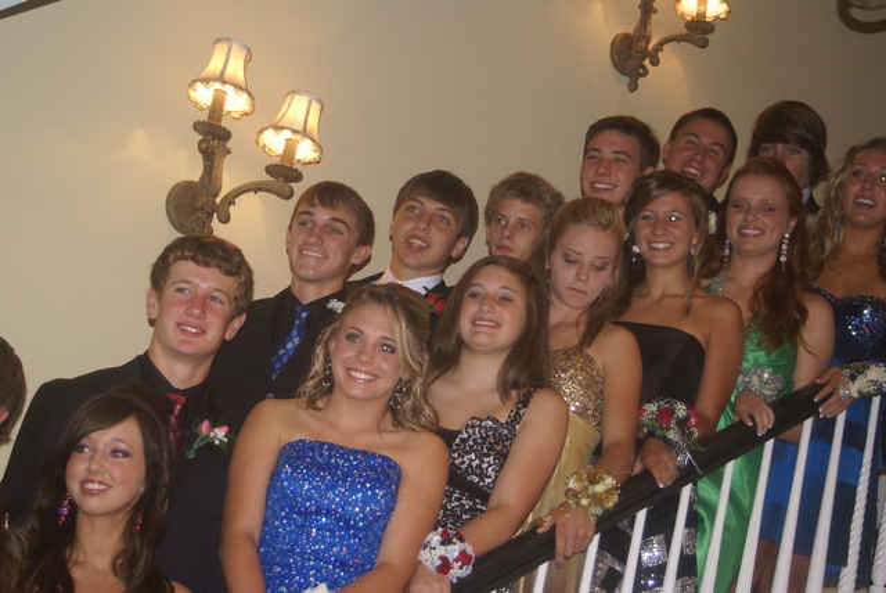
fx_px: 1847
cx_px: 443
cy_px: 296
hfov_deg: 27.0
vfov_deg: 18.2
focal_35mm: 75
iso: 400
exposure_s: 1/80
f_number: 4.5
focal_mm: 50
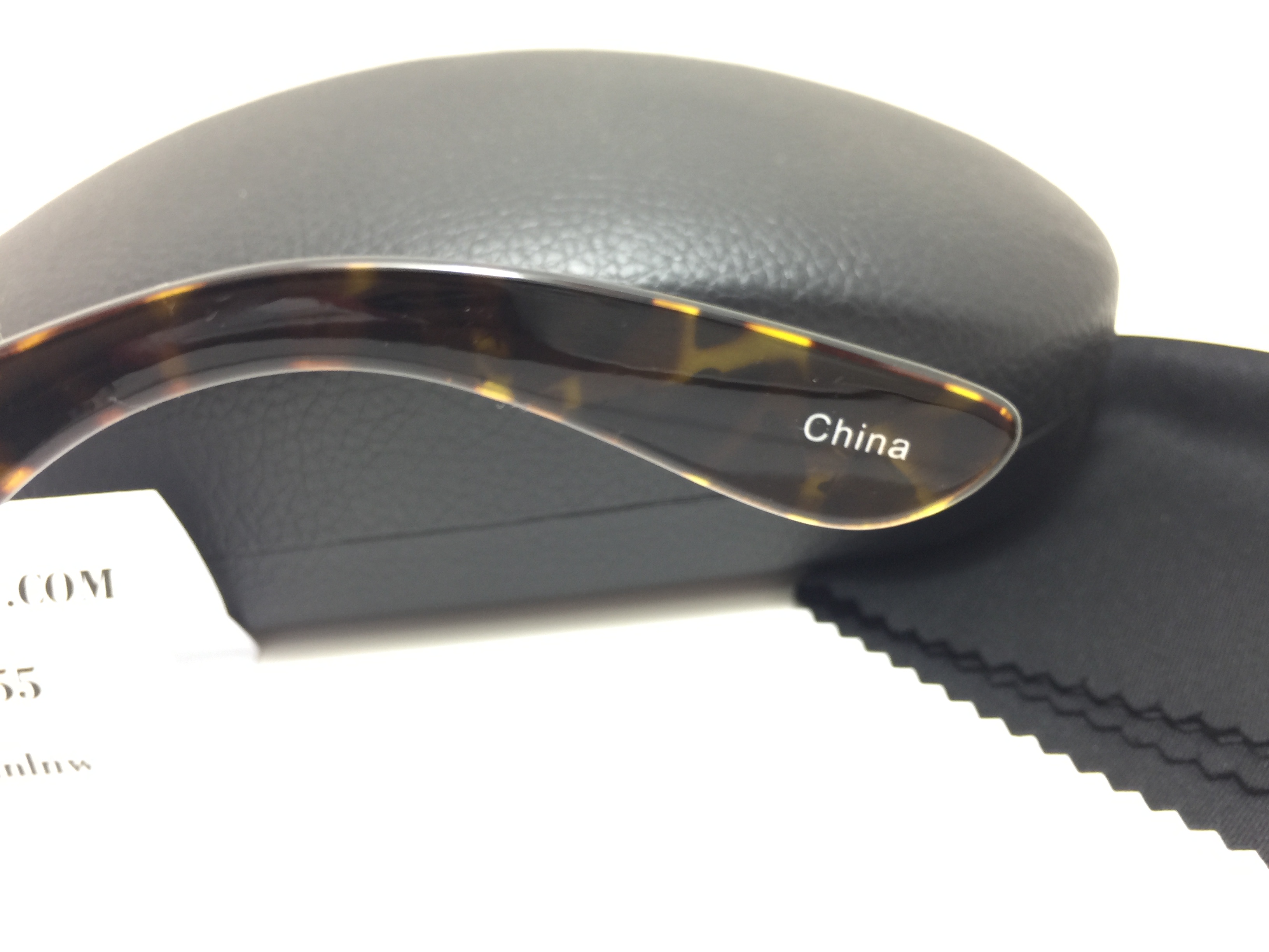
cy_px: 476
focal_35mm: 29
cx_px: 634
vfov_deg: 48.2
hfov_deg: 61.7
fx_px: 1063
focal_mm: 4.15
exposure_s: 1/17
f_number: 2.2
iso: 50
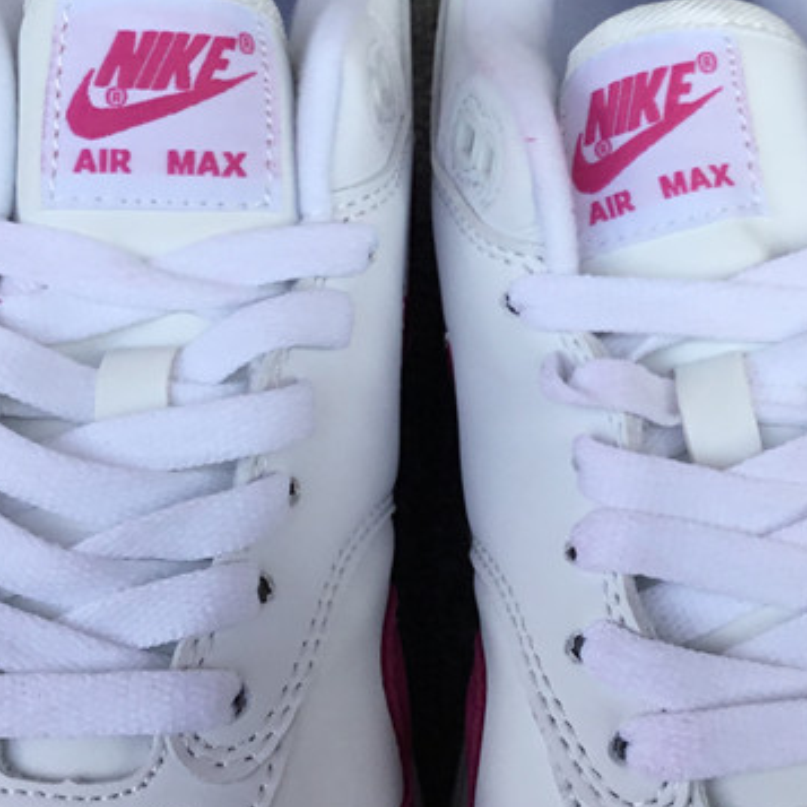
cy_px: 155
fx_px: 1820
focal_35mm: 69
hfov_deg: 24.9
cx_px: 515
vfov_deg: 24.6
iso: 25
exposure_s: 1/509
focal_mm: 3.3
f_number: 2.4
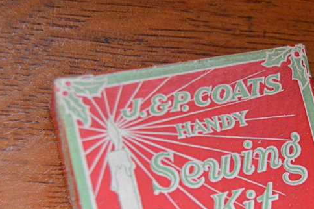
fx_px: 811
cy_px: 151
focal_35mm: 93
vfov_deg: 14.6
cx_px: 239
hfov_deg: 21.7
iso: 3200
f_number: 4.2
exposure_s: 1/50
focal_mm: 30
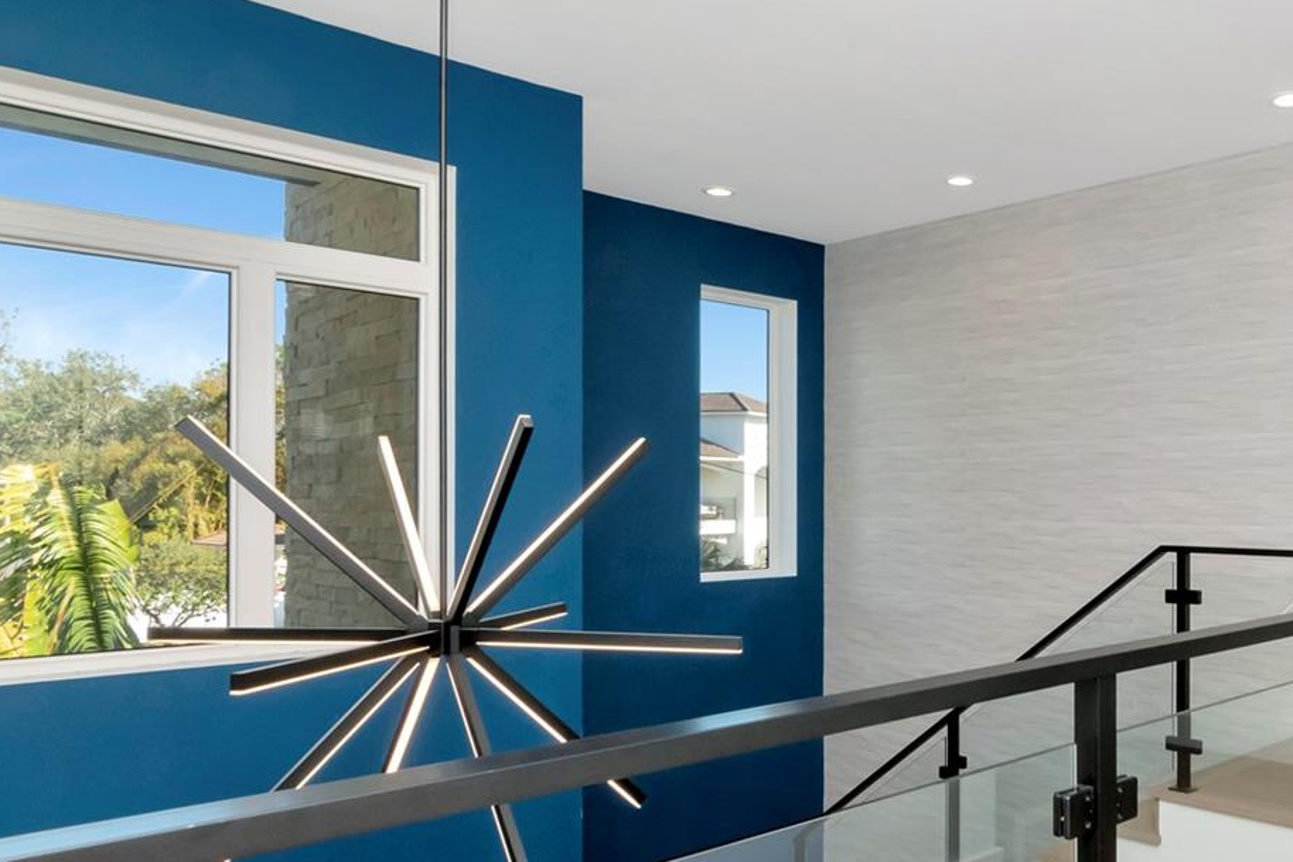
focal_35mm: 29
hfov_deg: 59.7
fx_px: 1037
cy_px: 508
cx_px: 1003
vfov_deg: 44.9
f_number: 10
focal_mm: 11
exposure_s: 1/200
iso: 800
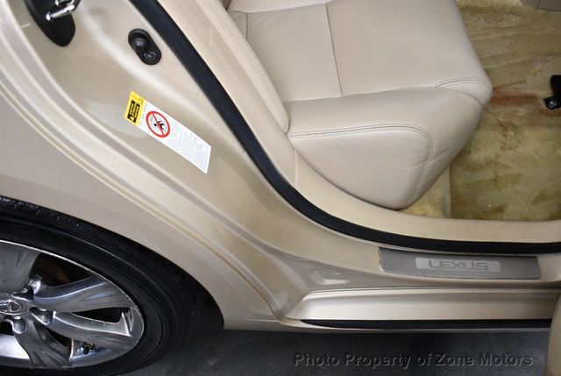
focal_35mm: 36
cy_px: 188
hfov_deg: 53.1
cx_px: 280
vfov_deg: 37.0
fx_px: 562
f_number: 3.5
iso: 1600
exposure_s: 1/125
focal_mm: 18
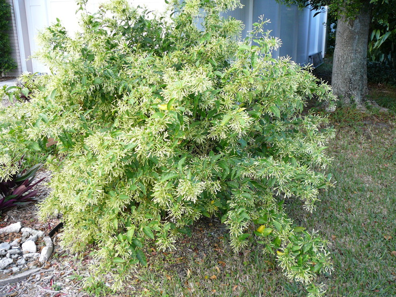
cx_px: 198
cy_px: 148
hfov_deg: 52.6
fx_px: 400
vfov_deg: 40.7
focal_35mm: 35
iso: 80
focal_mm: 5.2
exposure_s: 1/60
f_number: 2.8
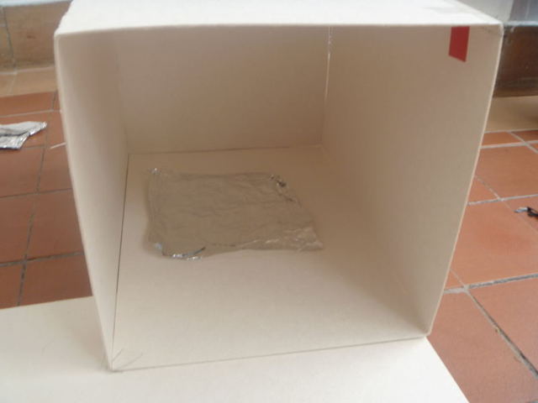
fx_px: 544
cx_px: 269
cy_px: 202
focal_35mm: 35
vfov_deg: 40.7
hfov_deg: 52.6
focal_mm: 6.3
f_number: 3.5
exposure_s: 1/30
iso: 160
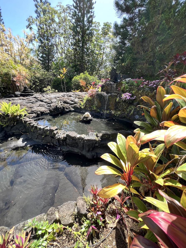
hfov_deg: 89.9
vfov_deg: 106.2
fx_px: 93
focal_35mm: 13
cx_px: 93
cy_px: 124
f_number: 1.8
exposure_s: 1/138
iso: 32
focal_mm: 1.57
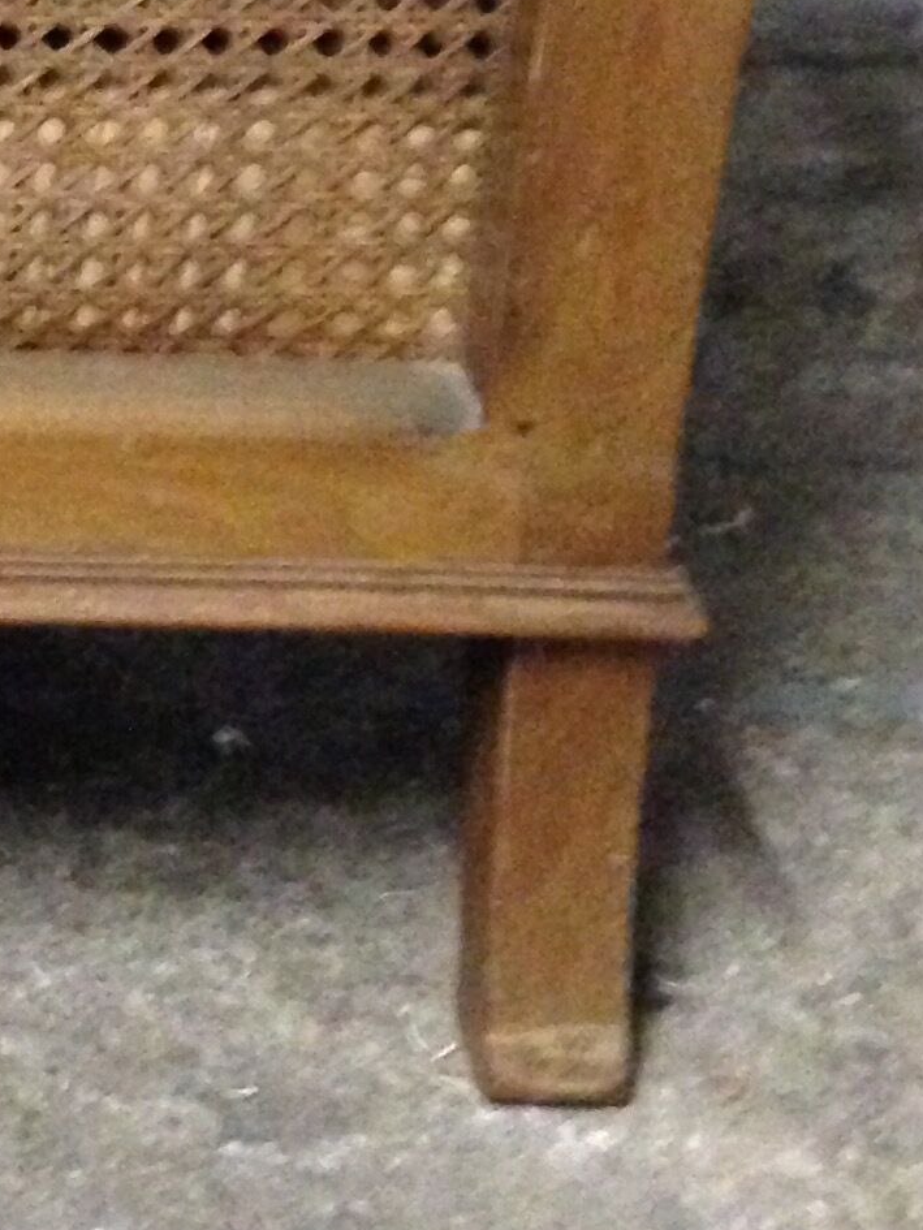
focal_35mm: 114
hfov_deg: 12.6
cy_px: -509
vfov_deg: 16.1
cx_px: -290
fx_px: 4052
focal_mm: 4.12
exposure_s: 1/15
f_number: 2.4
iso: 800
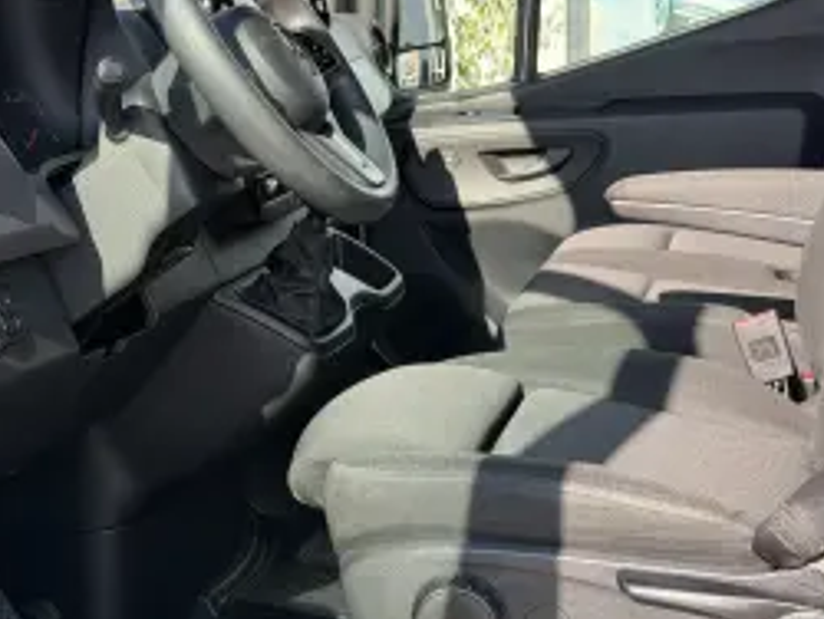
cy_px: 336
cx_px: 392
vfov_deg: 21.3
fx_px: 1644
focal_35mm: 69
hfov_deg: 28.1
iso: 100
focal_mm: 6.76
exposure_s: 1/810
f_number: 1.78
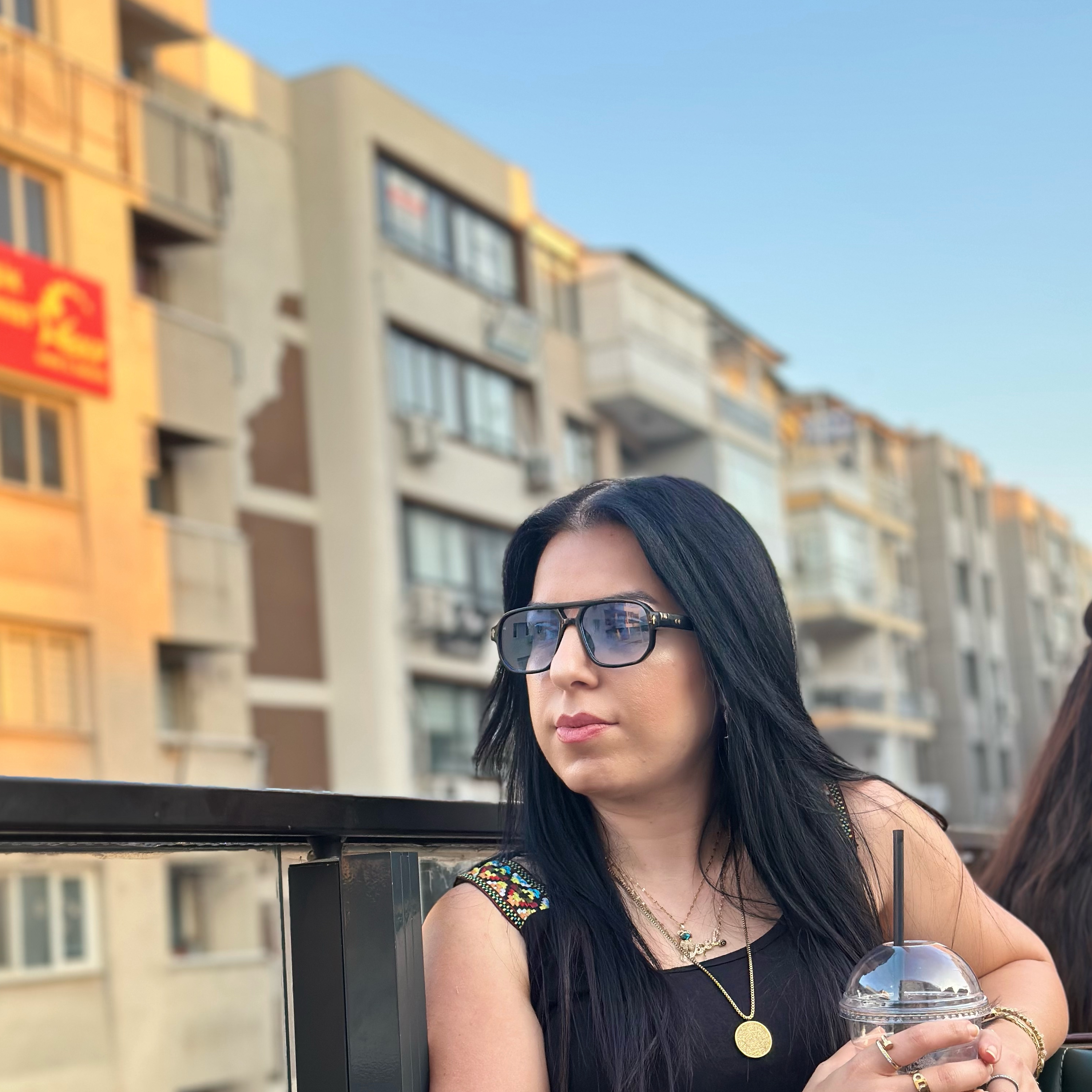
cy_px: 664
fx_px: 2034
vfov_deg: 30.0
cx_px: 546
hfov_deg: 30.0
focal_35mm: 57
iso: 80
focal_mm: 6.86
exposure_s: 1/373
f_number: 1.78
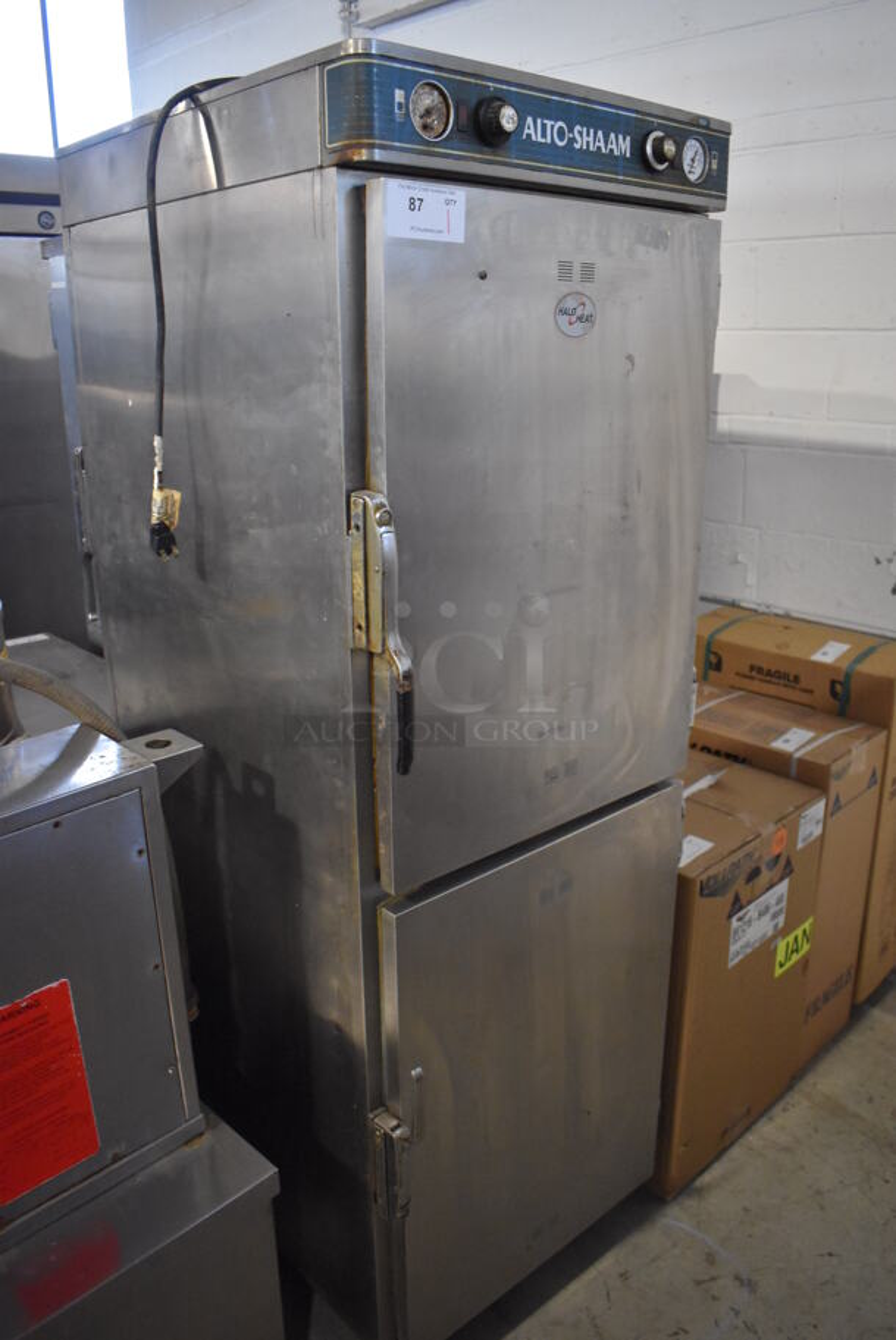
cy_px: 670
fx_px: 1006
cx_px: 448
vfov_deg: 67.3
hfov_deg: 48.0
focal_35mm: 27
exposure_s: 1/125
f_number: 3.5
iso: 4000
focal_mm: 18
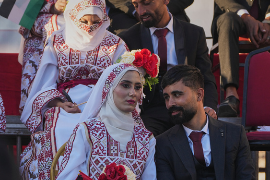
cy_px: 129
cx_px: 119
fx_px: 2647
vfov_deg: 3.9
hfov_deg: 5.8
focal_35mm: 353
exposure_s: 1/320
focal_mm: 194
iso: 320
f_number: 5.6
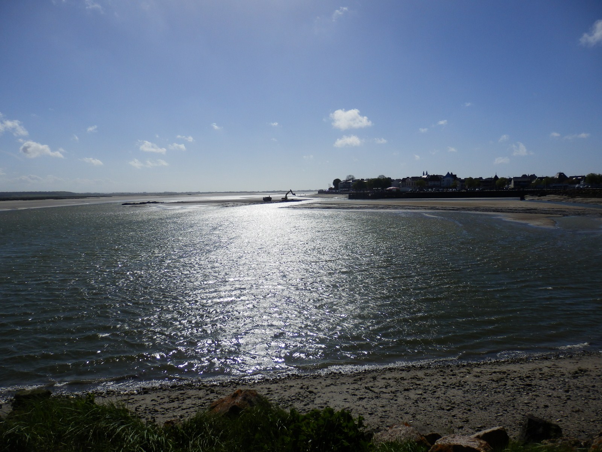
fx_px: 435
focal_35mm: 25
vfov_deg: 54.9
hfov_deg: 69.4
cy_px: 226
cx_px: 301
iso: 80
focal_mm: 4.5
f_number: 8.7
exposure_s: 1/800
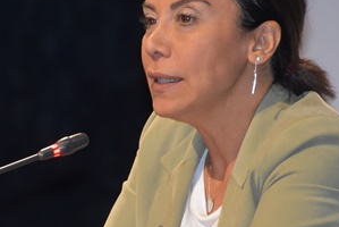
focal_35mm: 940
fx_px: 8860
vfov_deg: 1.5
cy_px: 156
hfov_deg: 2.2
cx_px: 162
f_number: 6.3
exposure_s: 1/60
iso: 2000
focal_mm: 280
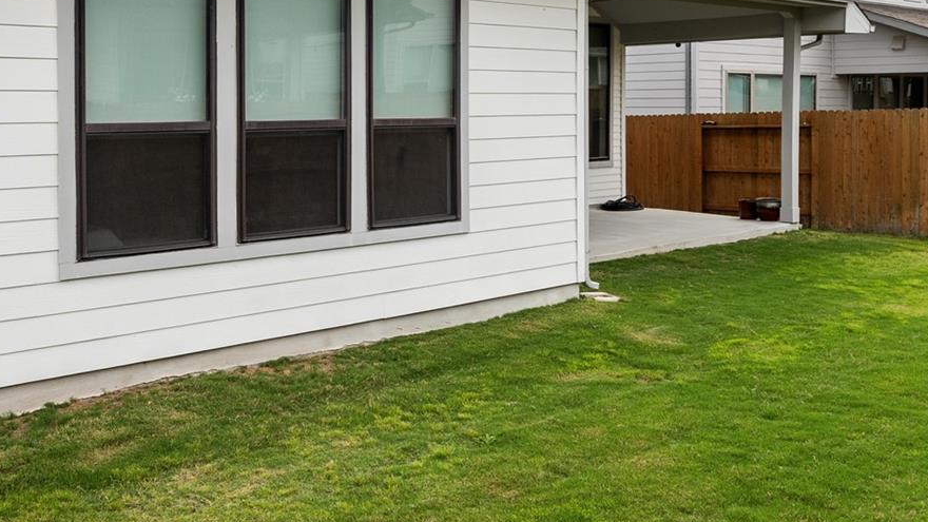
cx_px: 446
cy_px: 80
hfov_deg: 51.6
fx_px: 960
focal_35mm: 39
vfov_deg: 29.5
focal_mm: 16
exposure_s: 1/200
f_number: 8
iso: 250
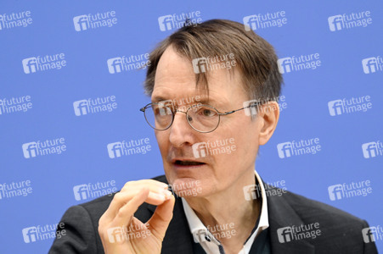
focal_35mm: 175
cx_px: 192
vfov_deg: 7.8
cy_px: 127
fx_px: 1860
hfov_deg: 11.8
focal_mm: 175
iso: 5000
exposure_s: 1/500
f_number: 5.6
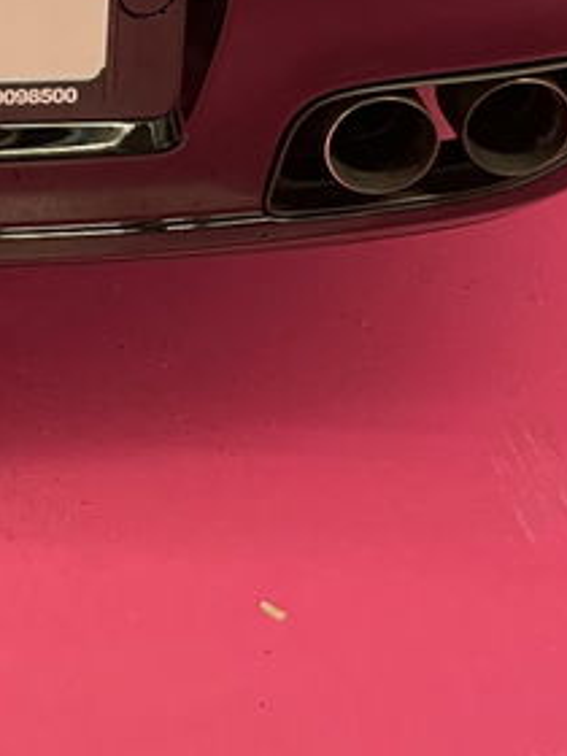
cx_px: -265
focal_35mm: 95
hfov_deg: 14.6
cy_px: -429
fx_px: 2075
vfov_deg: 18.0
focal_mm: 4.2
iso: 250
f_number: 1.6
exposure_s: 1/50
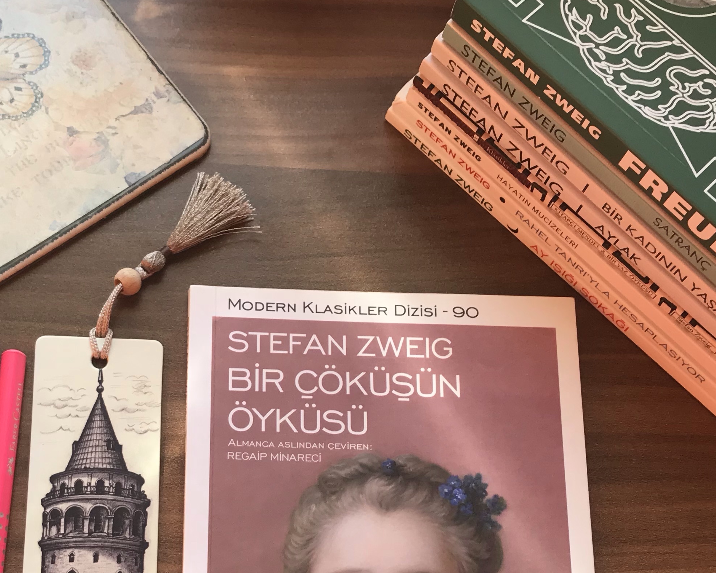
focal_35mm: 56
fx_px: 1187
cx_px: 278
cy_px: 448
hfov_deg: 33.4
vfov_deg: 26.7
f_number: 1.8
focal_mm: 3.99
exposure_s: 1/100
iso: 25
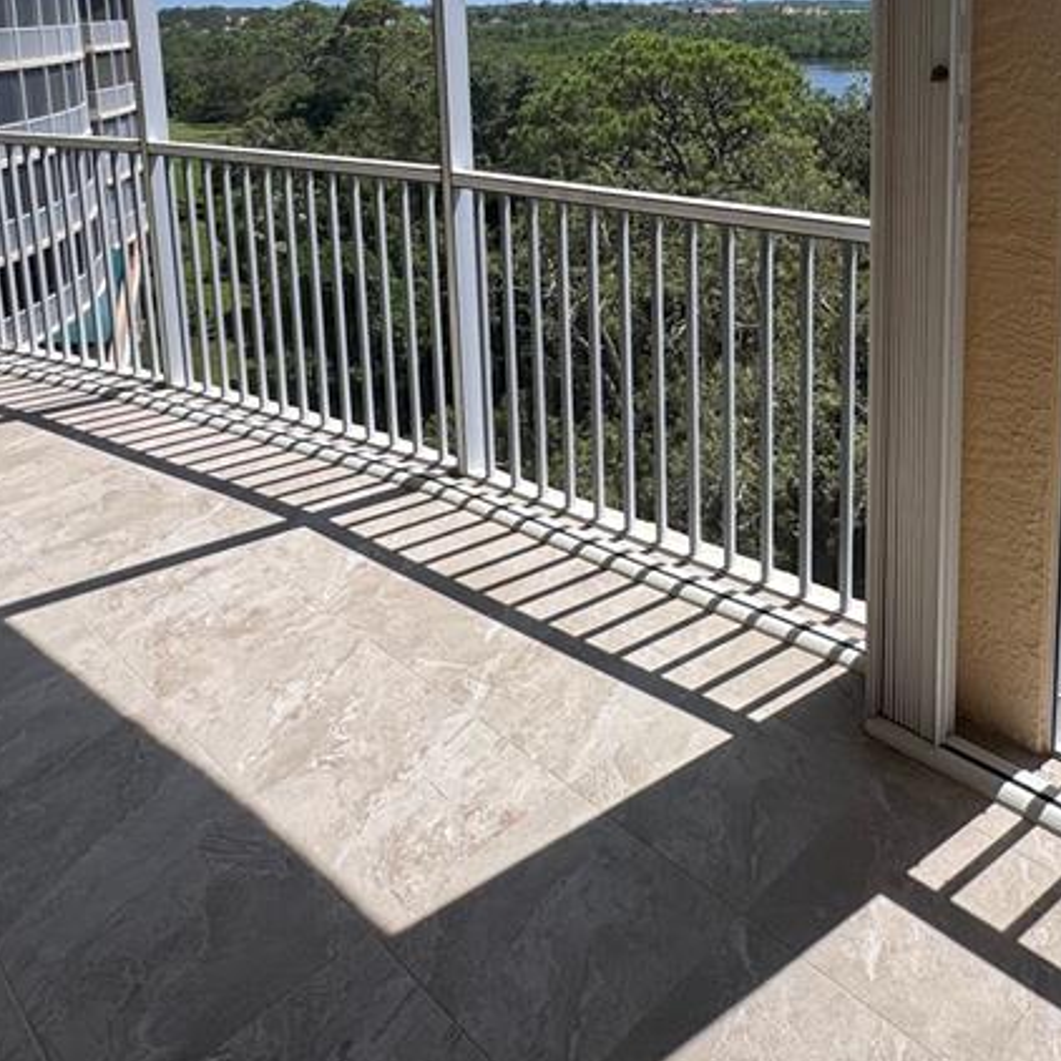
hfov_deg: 53.4
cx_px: 669
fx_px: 1040
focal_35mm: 30
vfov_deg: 49.5
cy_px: 156
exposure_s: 1/1346
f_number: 2.2
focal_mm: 2.22
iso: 50
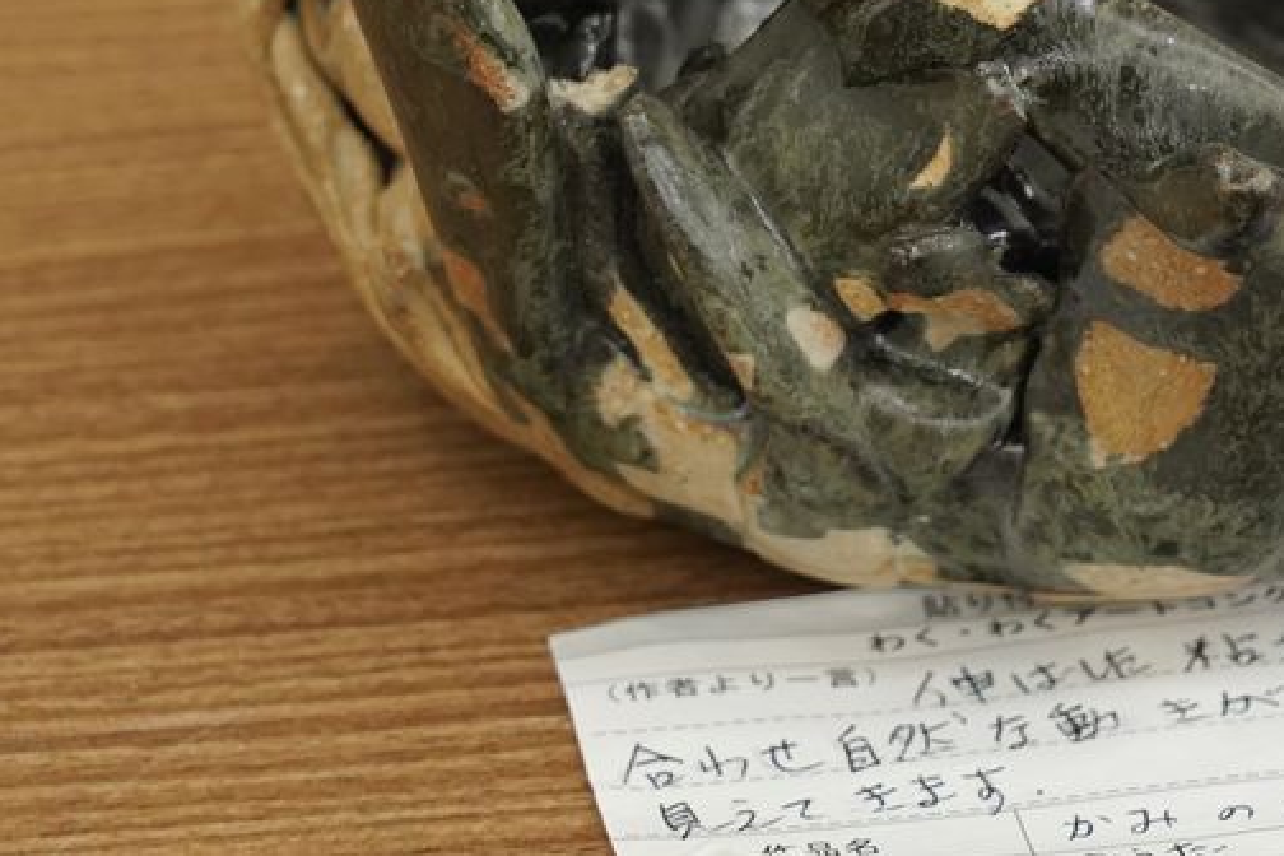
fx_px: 8916
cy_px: 168
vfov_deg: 5.5
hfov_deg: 8.2
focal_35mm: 250
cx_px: 1034
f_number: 7.1
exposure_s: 1/50
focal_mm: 105
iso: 3200
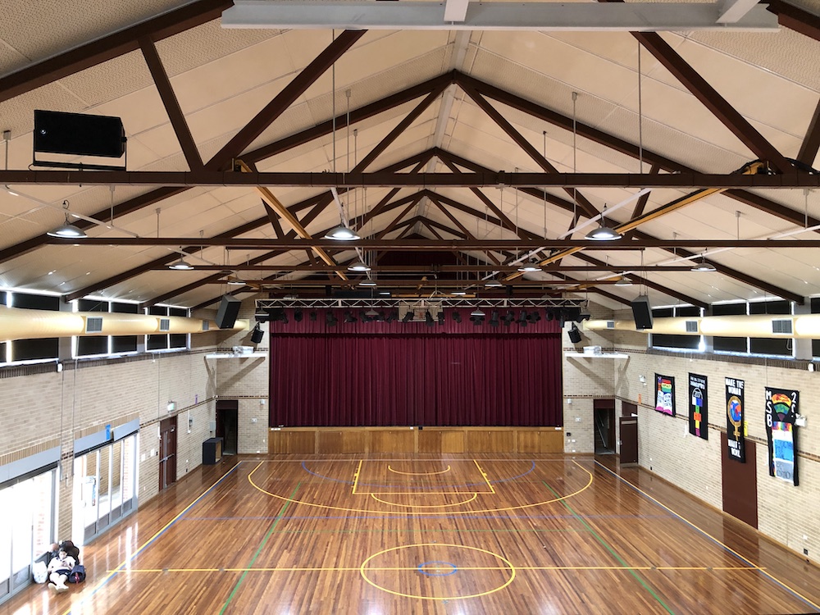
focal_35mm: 28
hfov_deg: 63.4
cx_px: 410
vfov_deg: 49.7
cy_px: 308
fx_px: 663
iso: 80
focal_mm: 3.99
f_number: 1.8
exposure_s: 1/15
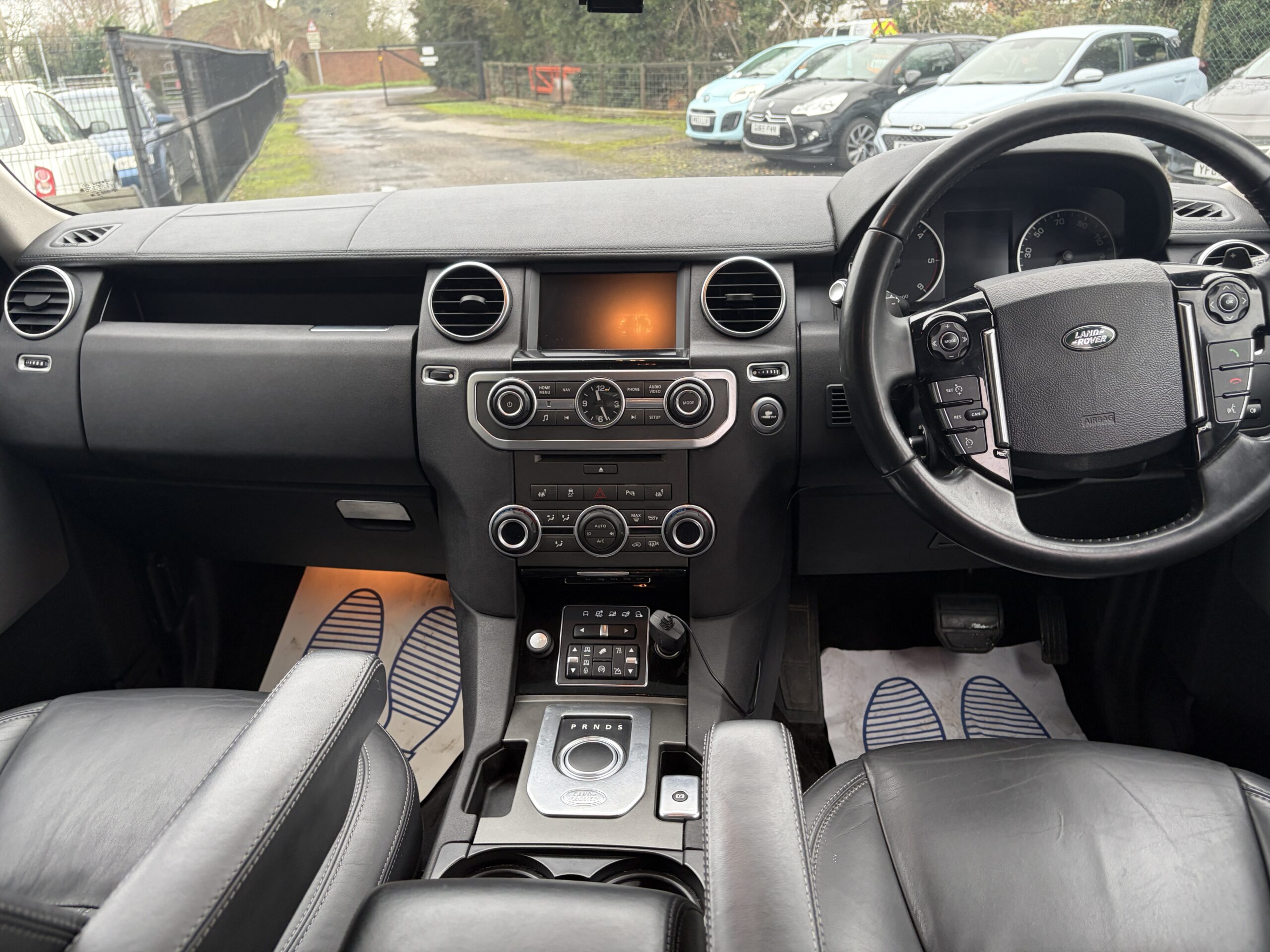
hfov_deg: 67.3
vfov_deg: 53.1
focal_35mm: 26
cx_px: 635
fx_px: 954
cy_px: 476
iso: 125
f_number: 1.6
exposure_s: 1/91
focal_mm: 5.96
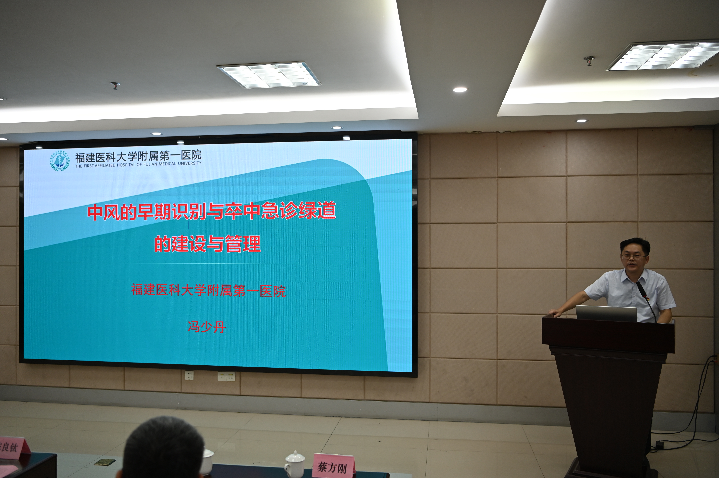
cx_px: 348
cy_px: 239
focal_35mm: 32
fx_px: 639
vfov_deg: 41.1
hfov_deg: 58.7
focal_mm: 31
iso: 500
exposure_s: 1/125
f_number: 2.8
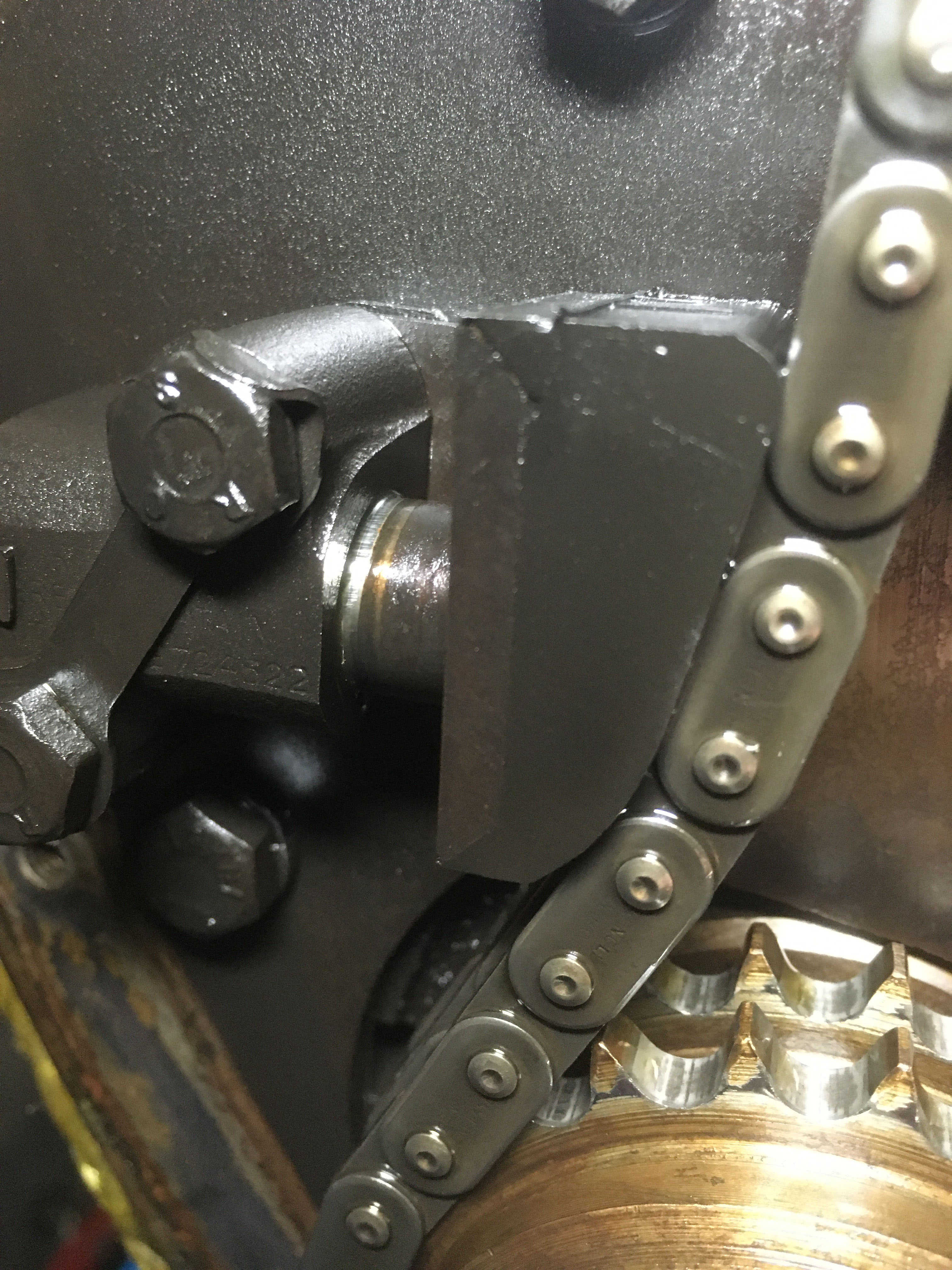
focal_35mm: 29
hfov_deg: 48.2
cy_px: 635
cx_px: 476
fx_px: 1063
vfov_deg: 61.7
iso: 320
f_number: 2.2
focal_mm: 4.15
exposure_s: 1/15
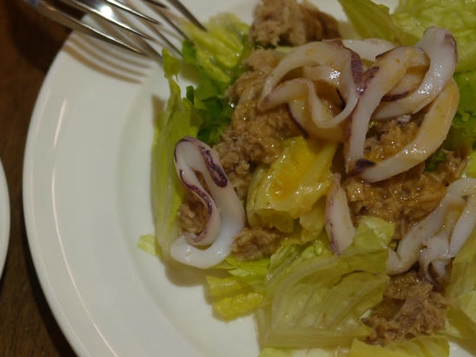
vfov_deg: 17.2
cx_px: 90
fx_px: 1183
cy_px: 216
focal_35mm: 86
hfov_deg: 22.4
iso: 160
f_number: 1.7
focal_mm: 20
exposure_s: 1/60
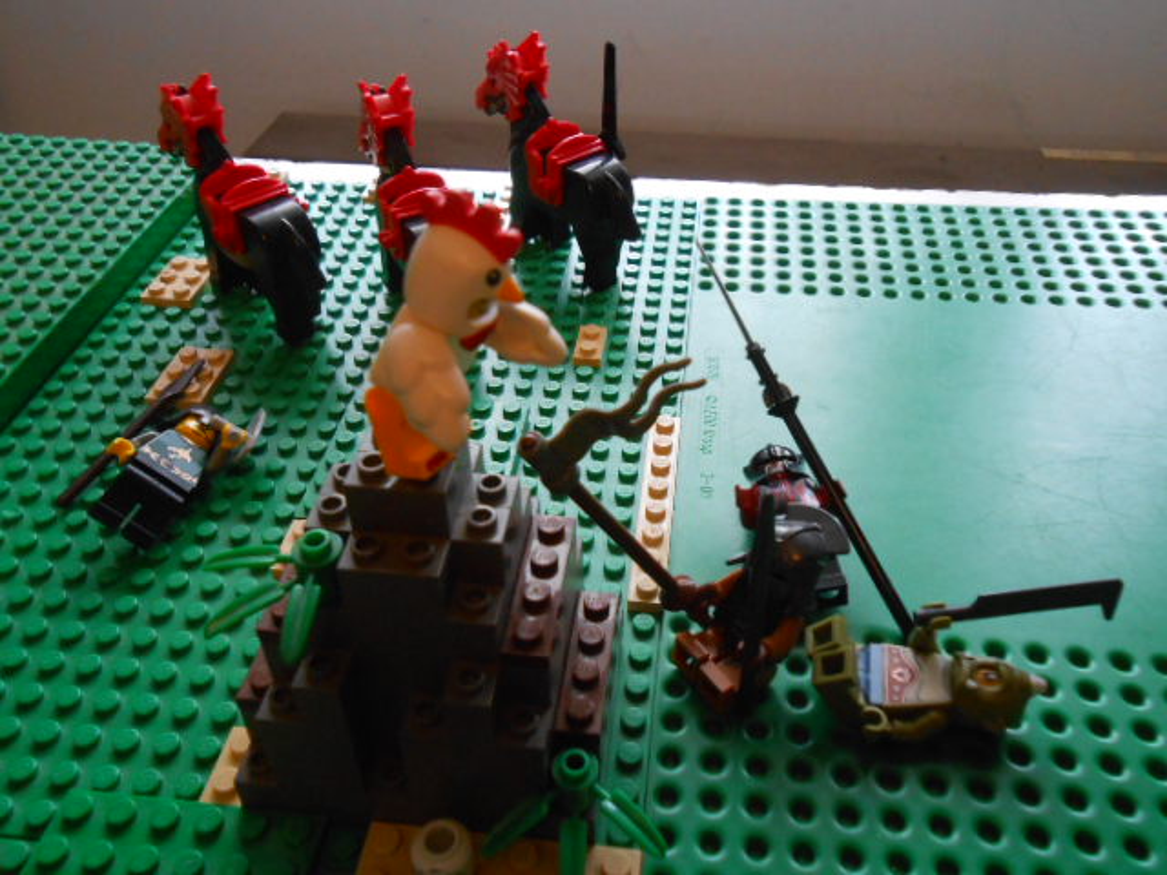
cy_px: 438
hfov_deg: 60.0
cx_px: 584
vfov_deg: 46.8
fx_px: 1011
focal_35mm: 30
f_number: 3.8
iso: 400
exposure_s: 1/20
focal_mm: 5.3
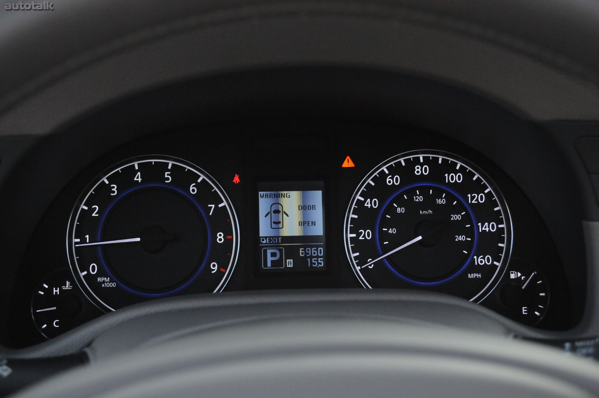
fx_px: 748
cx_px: 300
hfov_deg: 43.6
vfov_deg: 29.8
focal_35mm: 45
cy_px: 199
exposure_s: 1/500
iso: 2000
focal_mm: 30
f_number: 5
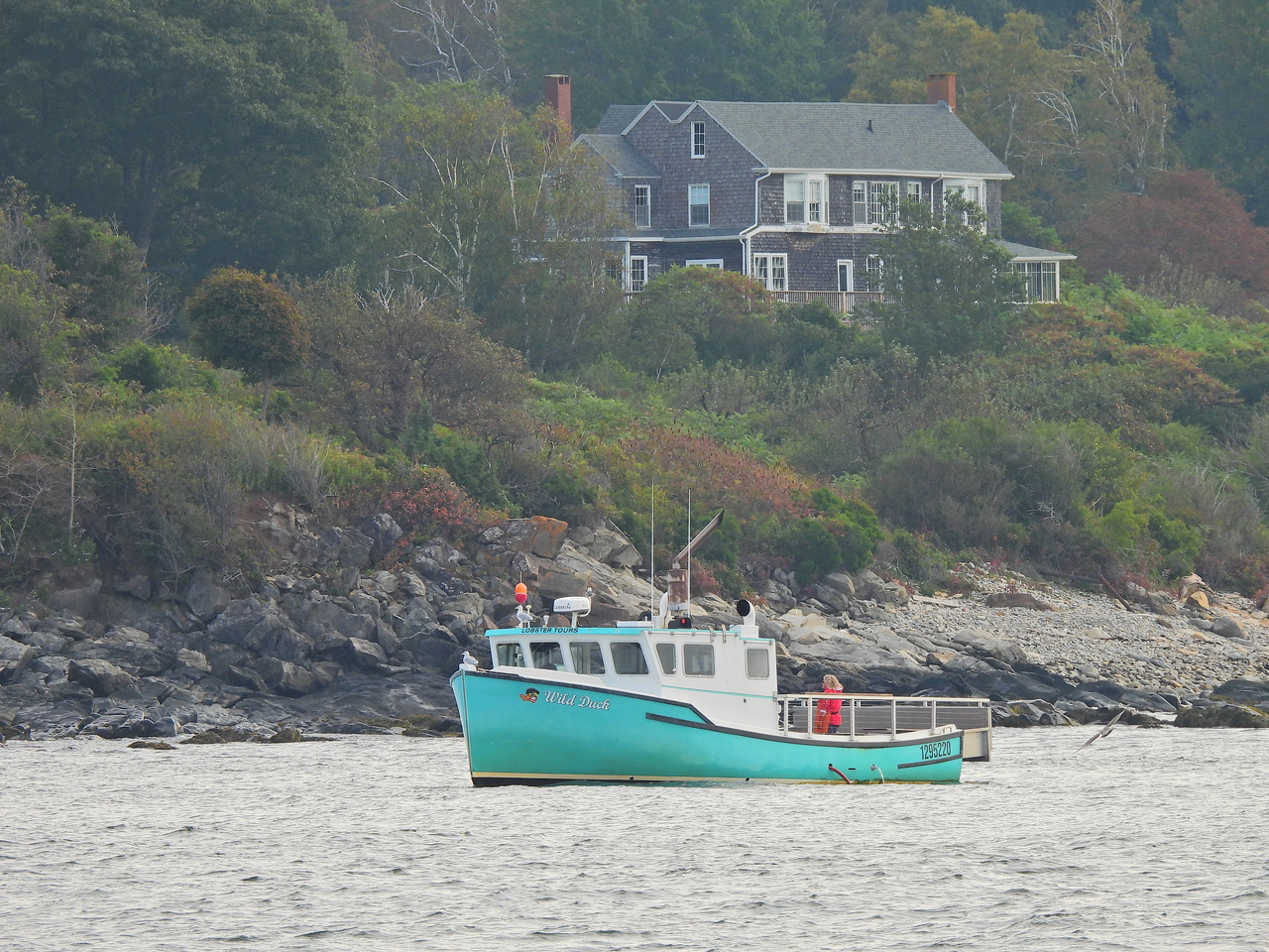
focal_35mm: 550
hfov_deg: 3.6
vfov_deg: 2.7
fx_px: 20163
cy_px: 476
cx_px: 634
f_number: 5
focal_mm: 98.1
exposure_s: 1/320
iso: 100
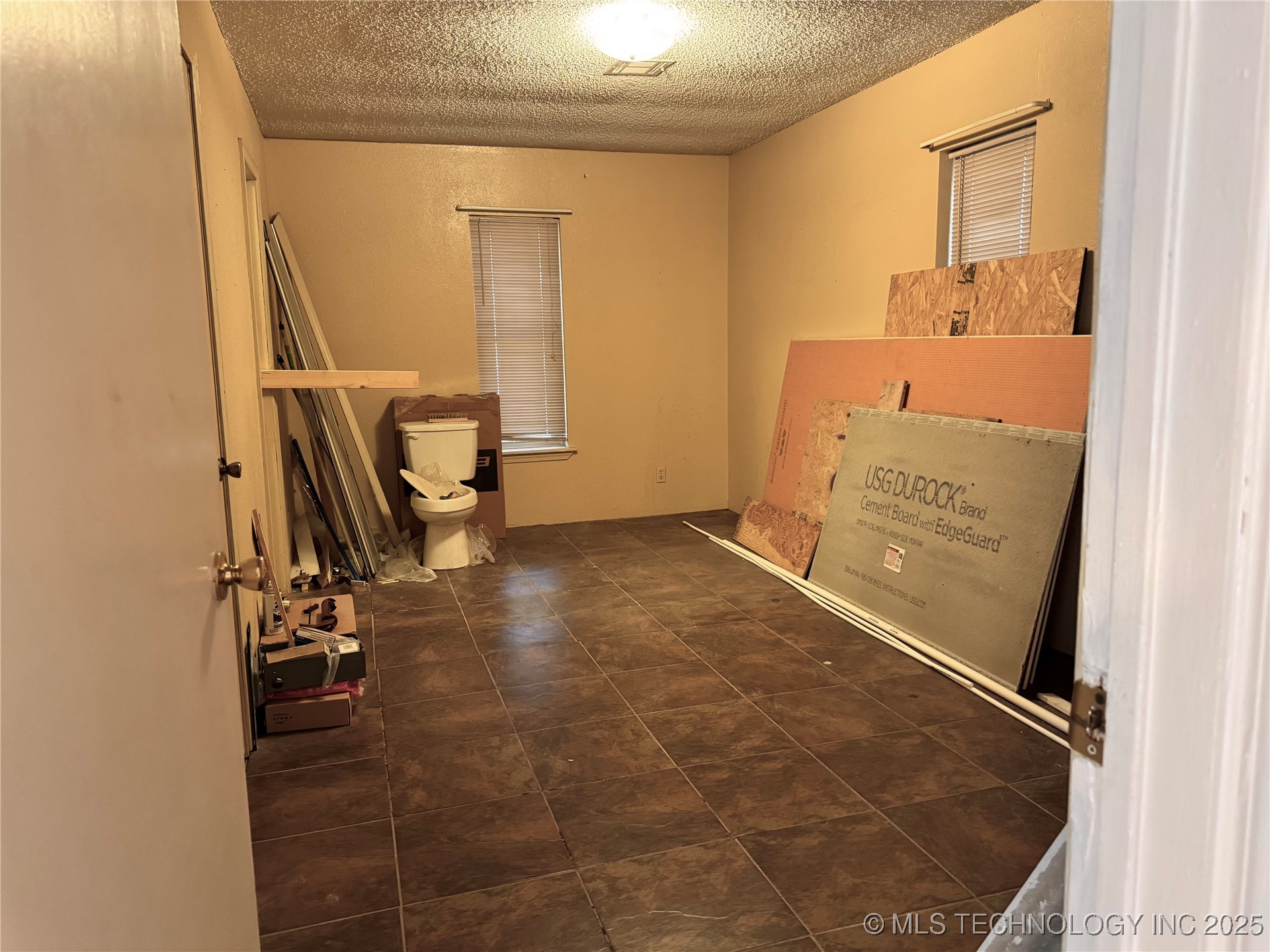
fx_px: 880
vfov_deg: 56.8
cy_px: 476
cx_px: 635
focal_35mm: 24
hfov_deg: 71.6
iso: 500
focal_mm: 6.76
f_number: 1.78
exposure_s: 1/60
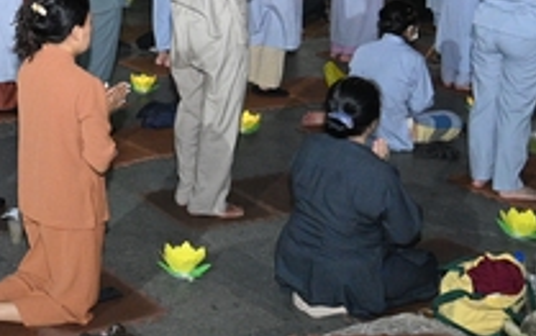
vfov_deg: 16.5
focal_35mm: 76
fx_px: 1111
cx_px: -26
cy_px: -62
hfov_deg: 25.5
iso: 10000
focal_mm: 24
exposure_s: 1/200
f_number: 4
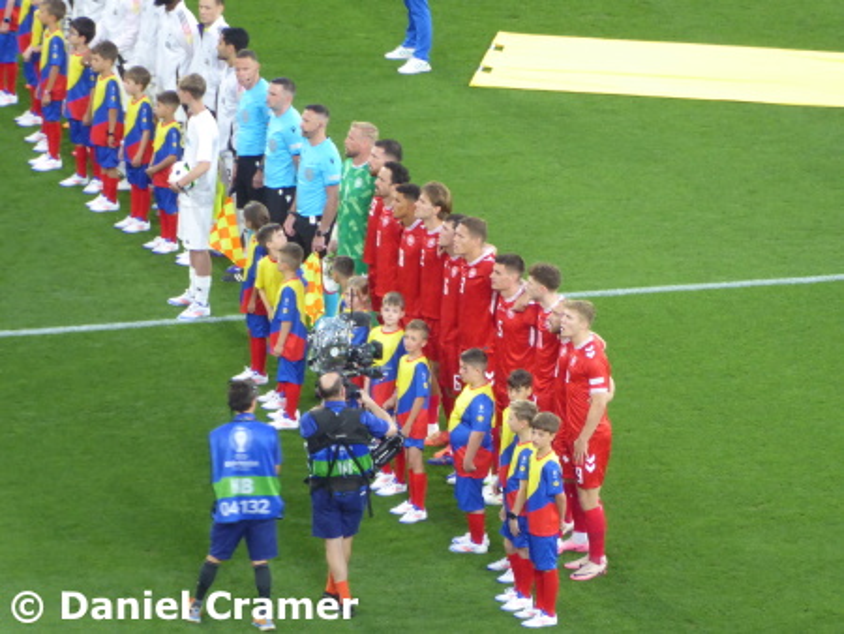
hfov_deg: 2.8
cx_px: 422
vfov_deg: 2.1
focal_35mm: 720
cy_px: 317
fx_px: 17564
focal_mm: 129
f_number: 6.4
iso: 400
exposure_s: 1/30
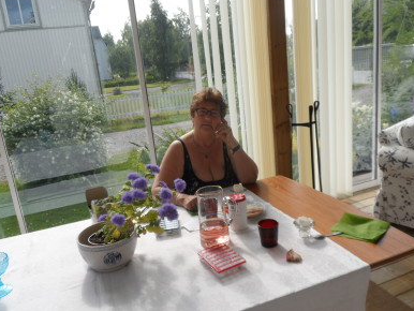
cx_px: 203
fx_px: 347
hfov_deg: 61.6
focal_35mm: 29
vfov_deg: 48.3
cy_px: 151
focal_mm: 4.9
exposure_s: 1/500
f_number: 3.1
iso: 80
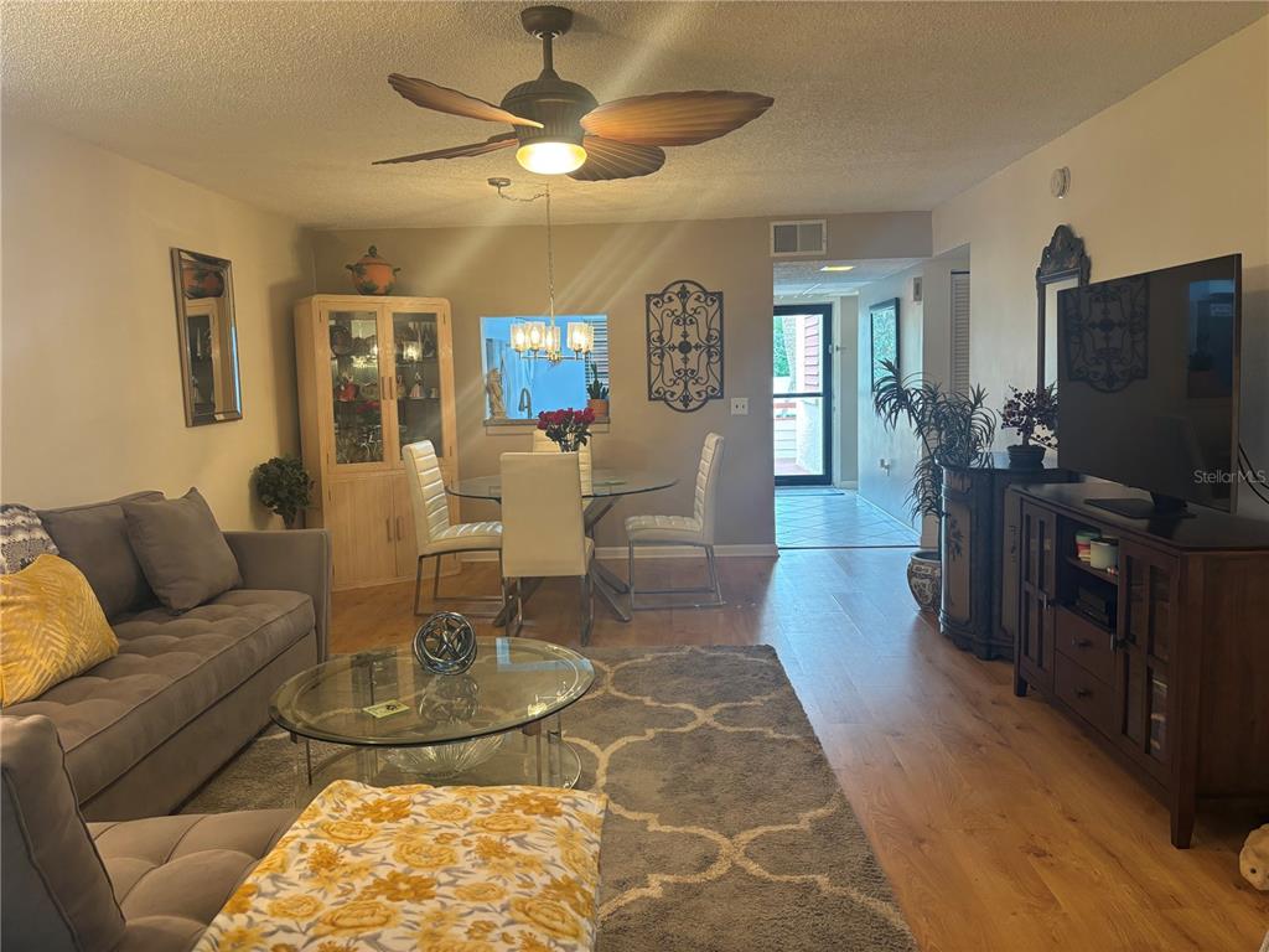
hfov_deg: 67.3
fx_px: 953
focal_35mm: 26
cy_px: 476
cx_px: 634
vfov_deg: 53.1
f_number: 1.6
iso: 160
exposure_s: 1/60
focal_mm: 5.96
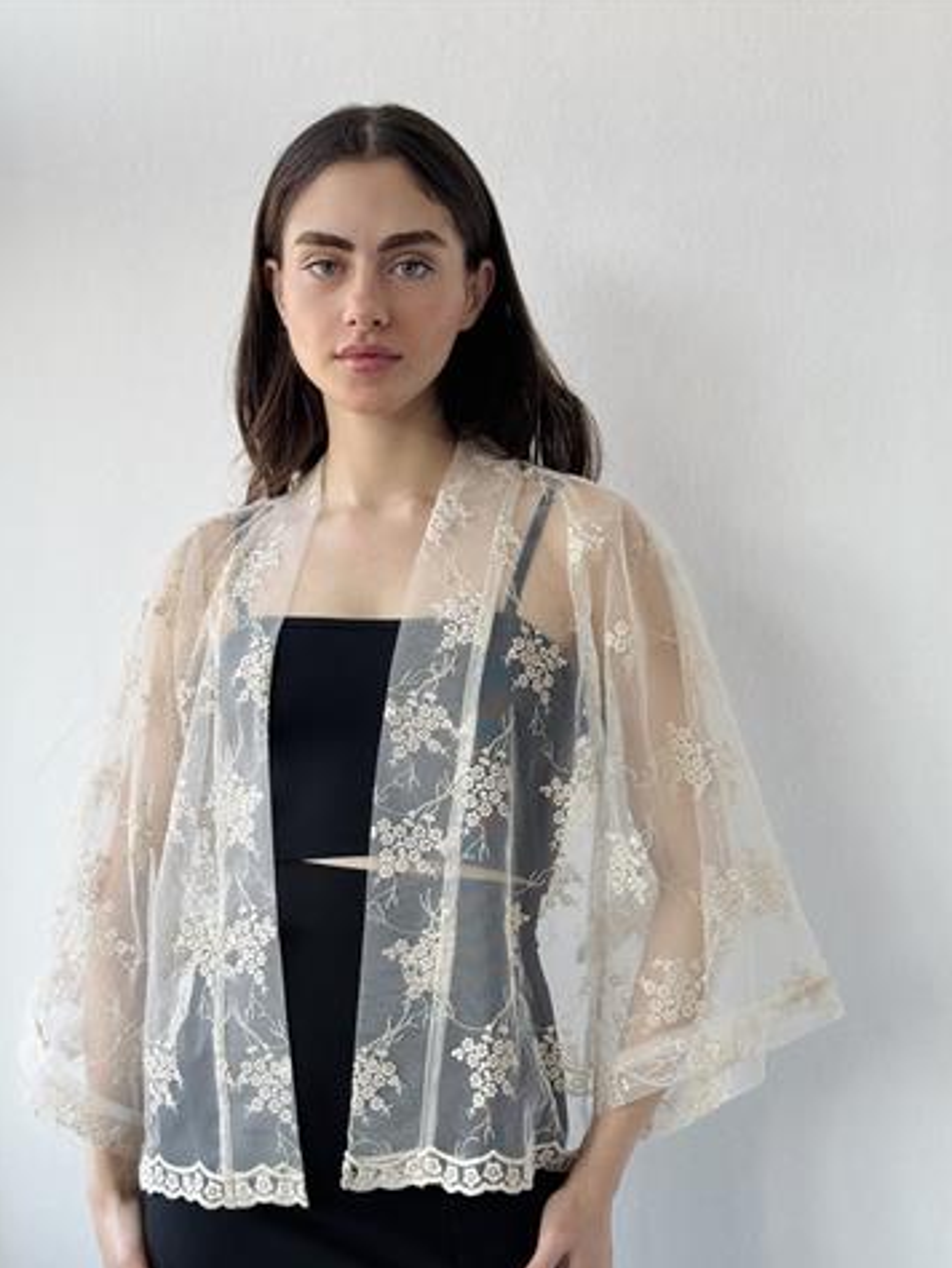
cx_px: 484
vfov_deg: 35.5
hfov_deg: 27.1
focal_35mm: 54
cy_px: 705
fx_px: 1978
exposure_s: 1/230
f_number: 1.78
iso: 64
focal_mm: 6.76
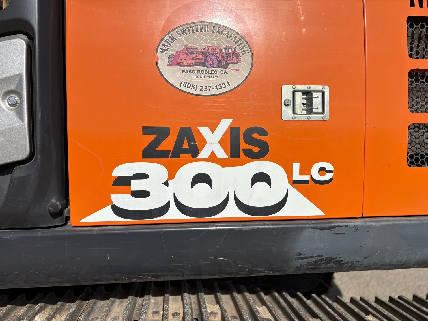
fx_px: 321
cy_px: 160
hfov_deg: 67.3
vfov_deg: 53.1
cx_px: 214
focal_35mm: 26
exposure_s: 1/8850
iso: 50
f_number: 1.6
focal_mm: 5.96
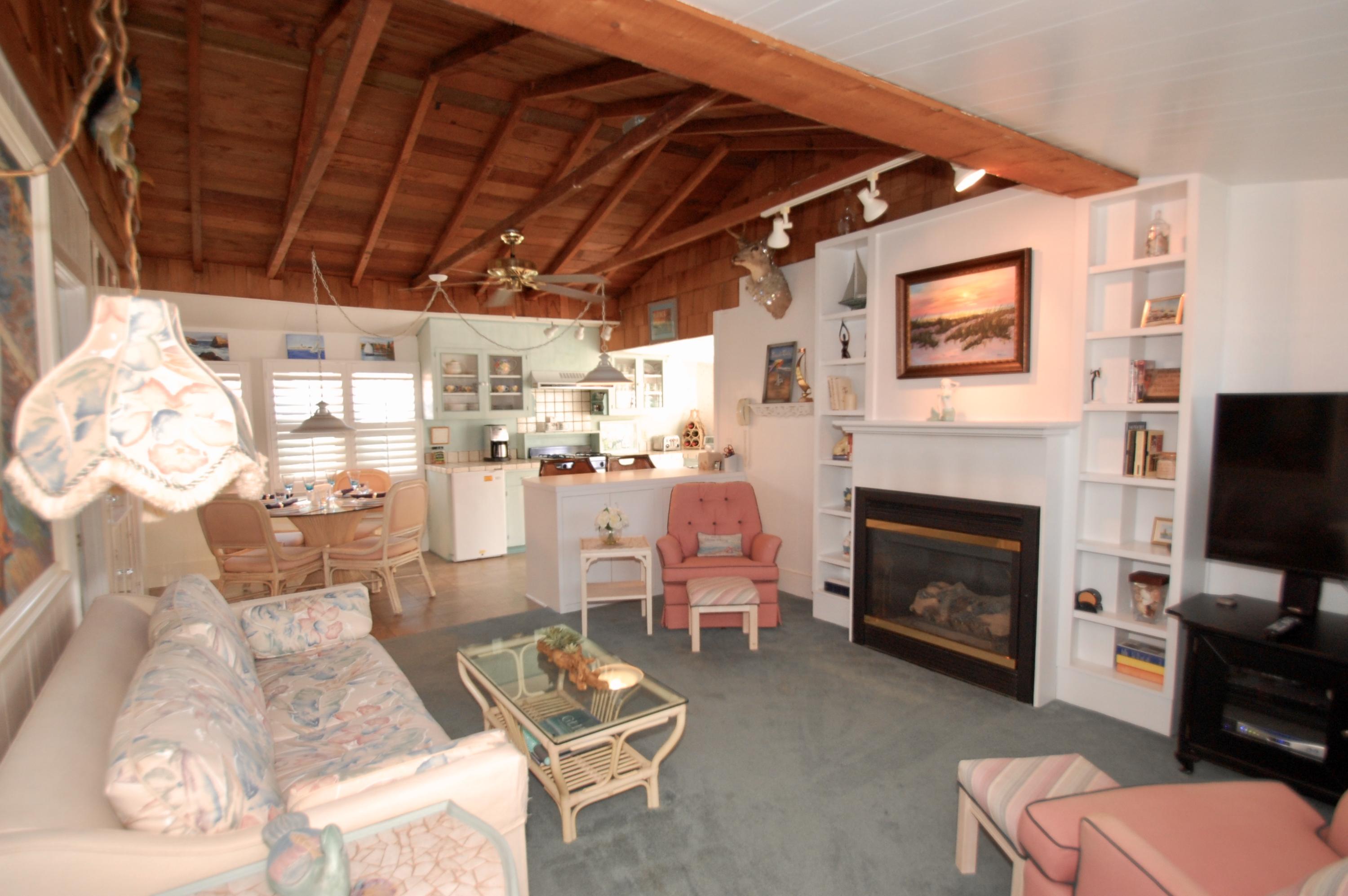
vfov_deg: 69.5
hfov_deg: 92.5
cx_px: 674
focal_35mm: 17
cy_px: 448
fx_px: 645
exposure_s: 1/60
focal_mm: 11.5
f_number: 4
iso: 500
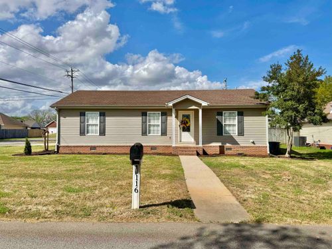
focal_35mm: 24
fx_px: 230
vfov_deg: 56.7
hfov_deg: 71.6
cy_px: 124
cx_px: 166
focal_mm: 6.76
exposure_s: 1/7937
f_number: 1.78
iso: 80
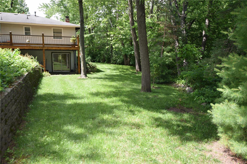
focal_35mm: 30
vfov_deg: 43.6
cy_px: 82
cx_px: 124
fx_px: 206
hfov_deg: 61.9
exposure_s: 1/125
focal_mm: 20
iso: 125
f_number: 5.6
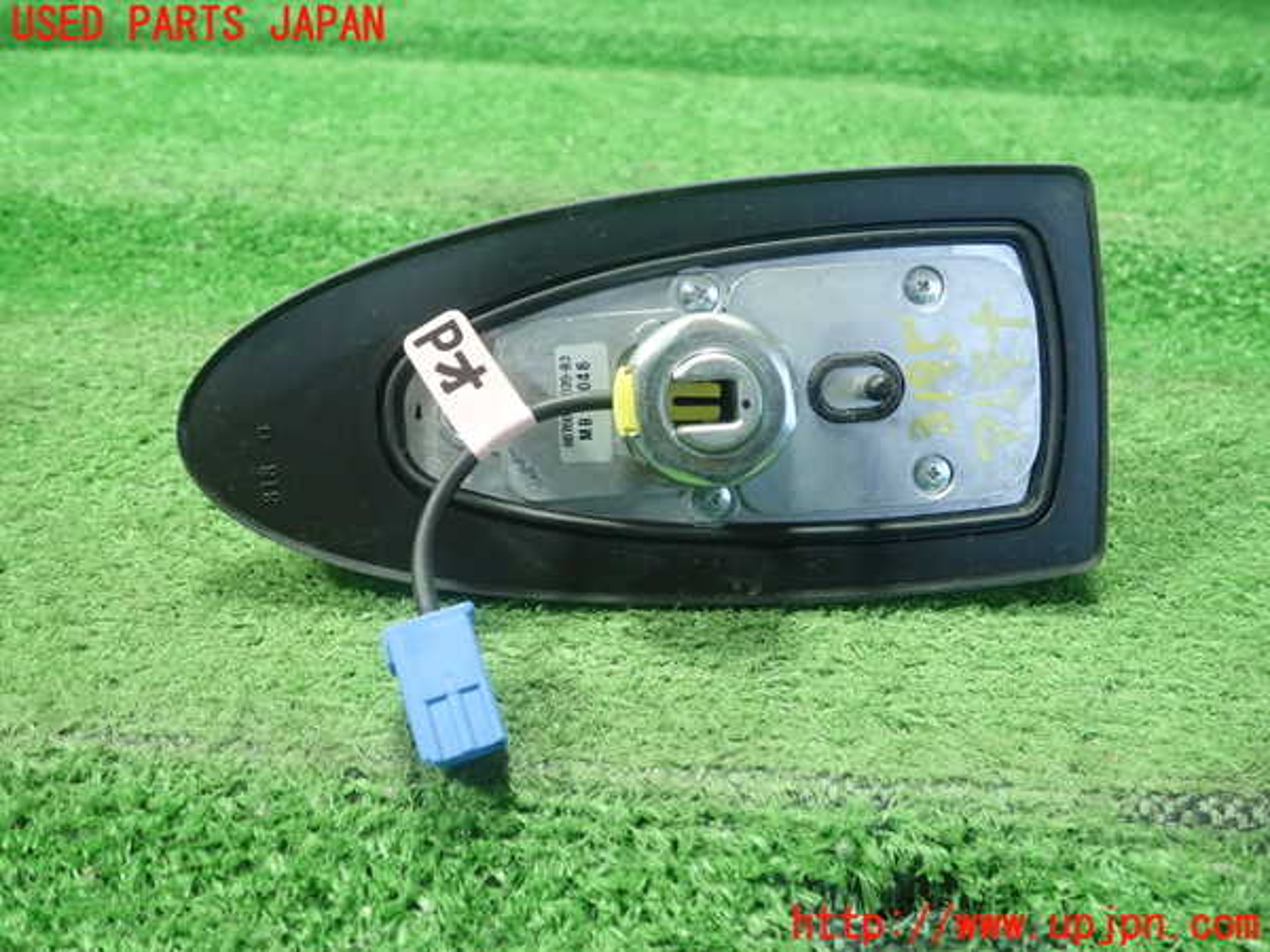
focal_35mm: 30
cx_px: 635
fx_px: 1101
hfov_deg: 60.0
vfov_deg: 46.8
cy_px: 476
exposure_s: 1/125
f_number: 2.3
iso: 640
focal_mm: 5.5
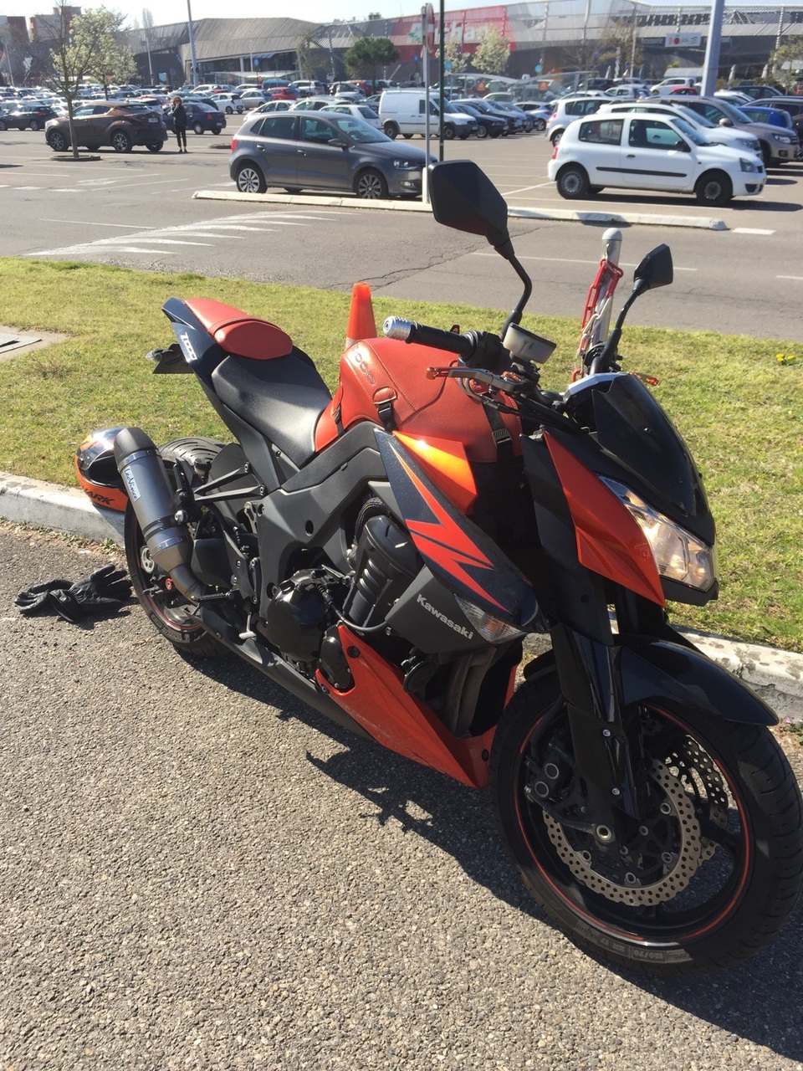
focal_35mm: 29
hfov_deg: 48.2
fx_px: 897
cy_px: 536
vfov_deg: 61.7
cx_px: 402
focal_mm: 4.15
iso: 32
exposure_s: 1/964
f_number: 2.2
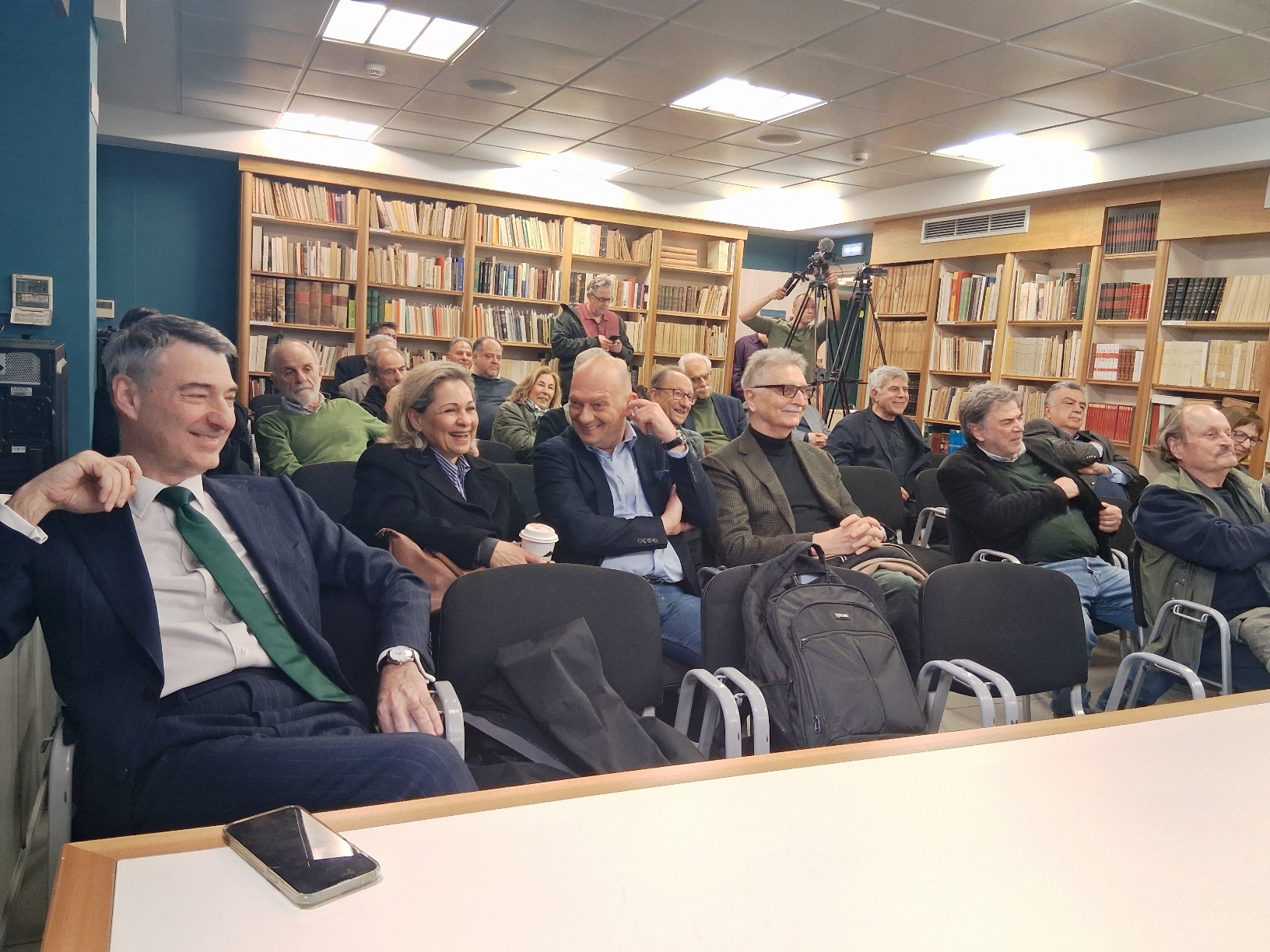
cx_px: 635
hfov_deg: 67.3
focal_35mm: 26
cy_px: 476
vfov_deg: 53.1
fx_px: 954
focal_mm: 3.98
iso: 320
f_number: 1.8
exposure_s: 1/60
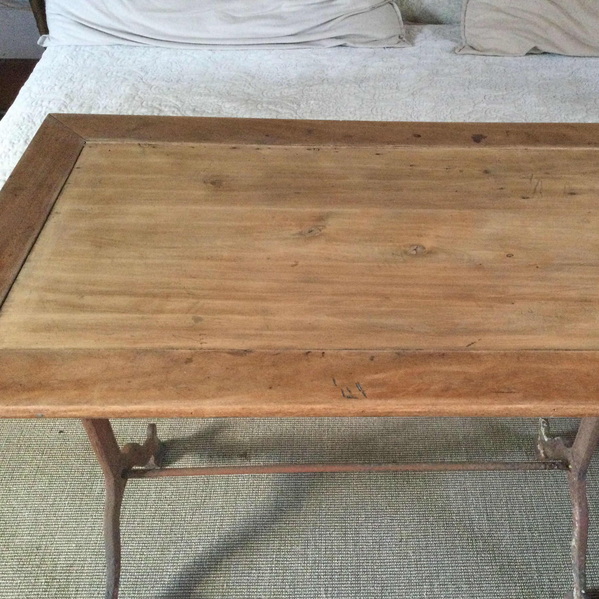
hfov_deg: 44.5
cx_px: 379
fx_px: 724
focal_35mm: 37
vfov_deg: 44.9
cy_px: 303
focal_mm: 3.3
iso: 200
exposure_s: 1/25
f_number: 2.4
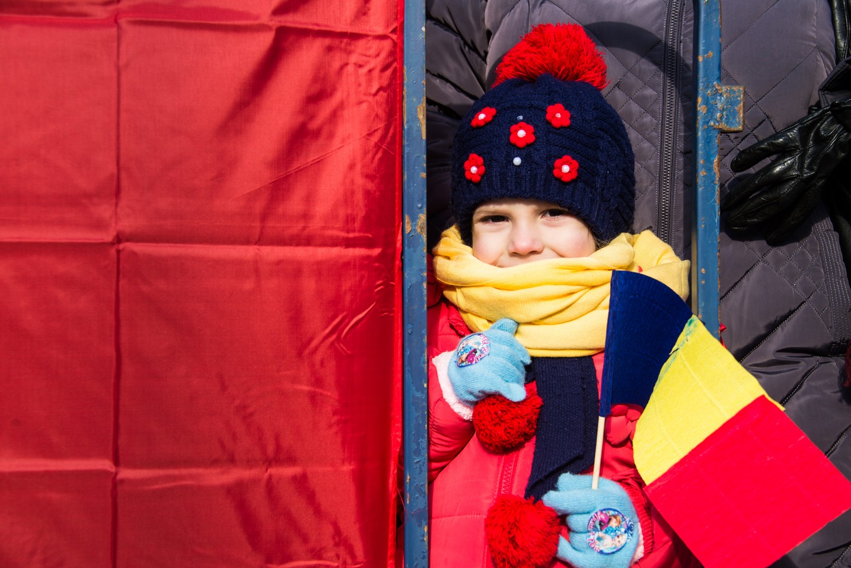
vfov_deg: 20.0
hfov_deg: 29.6
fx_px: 1608
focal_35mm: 68
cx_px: 426
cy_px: 284
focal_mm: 68
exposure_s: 1/160
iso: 100
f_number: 6.3
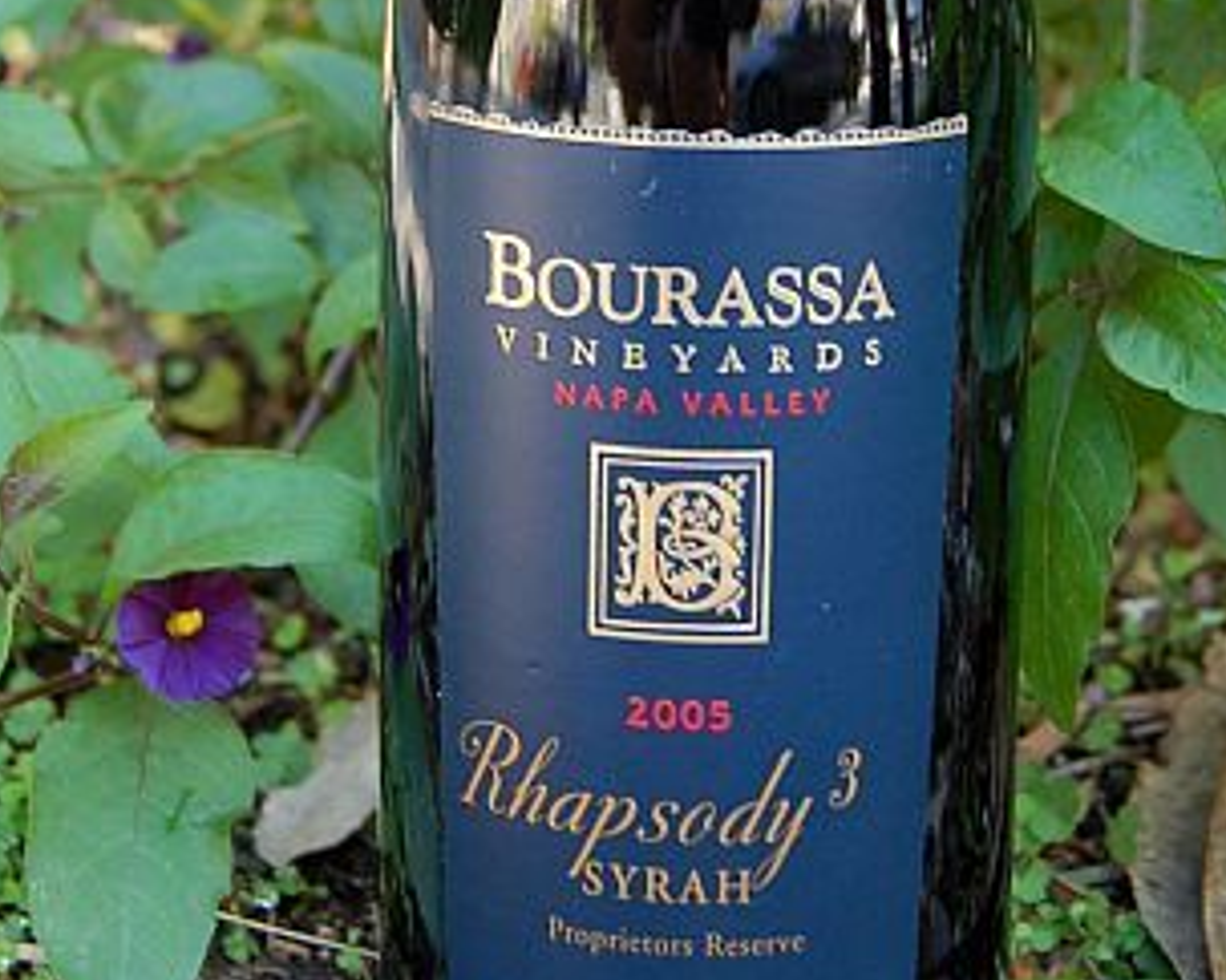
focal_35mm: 84
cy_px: -40
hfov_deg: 22.7
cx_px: 724
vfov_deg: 17.7
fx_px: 3046
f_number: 4
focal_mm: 24
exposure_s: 1/60
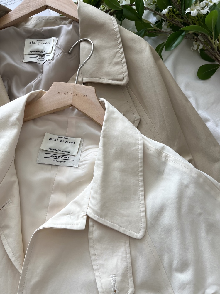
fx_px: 220
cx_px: 110
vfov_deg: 67.3
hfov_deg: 53.1
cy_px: 147
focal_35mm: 26
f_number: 1.6
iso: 40
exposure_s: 1/162
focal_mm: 5.1
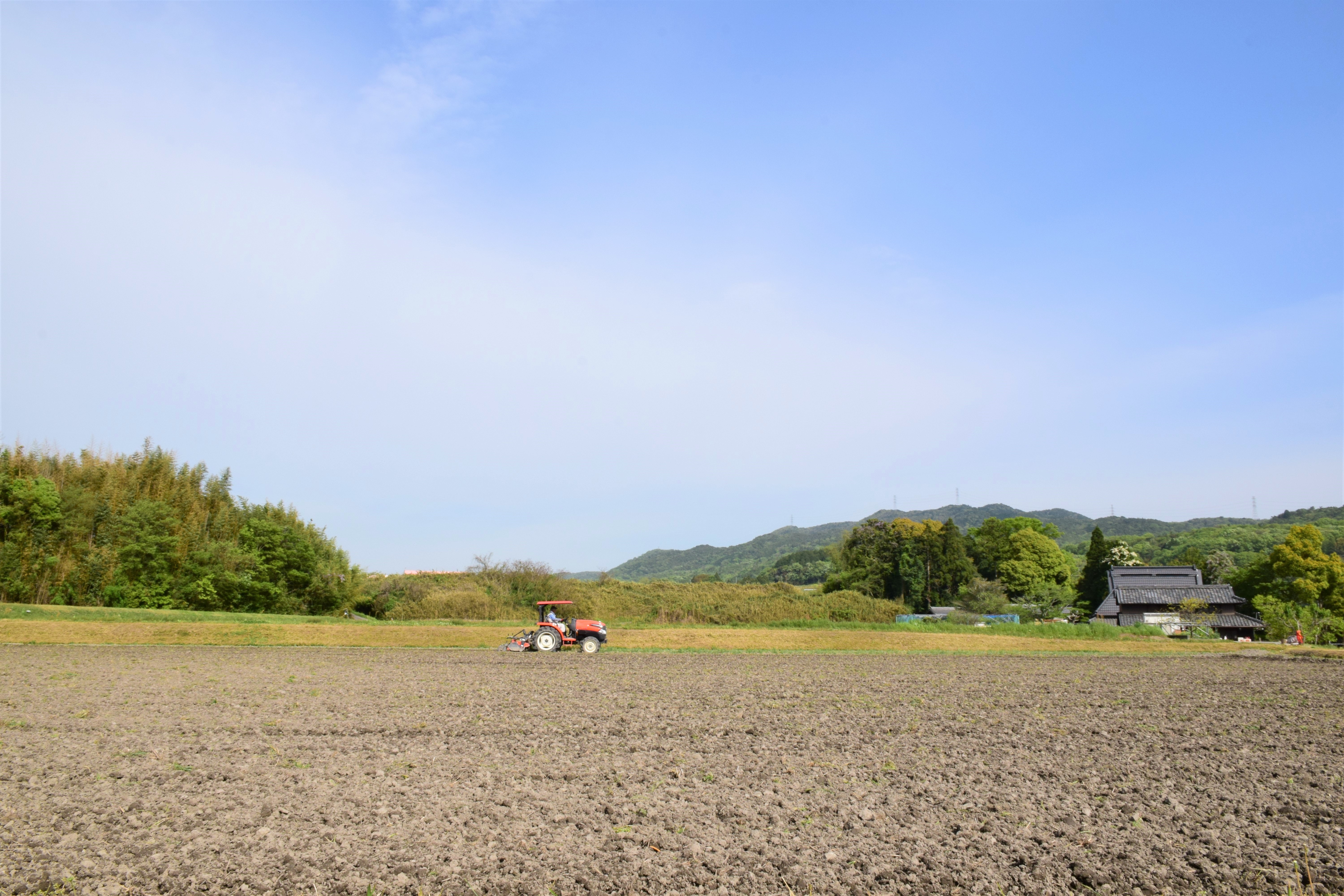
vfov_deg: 47.9
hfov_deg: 67.4
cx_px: 672
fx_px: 1008
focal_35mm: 27
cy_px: 448
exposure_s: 1/200
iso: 400
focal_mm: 18
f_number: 22
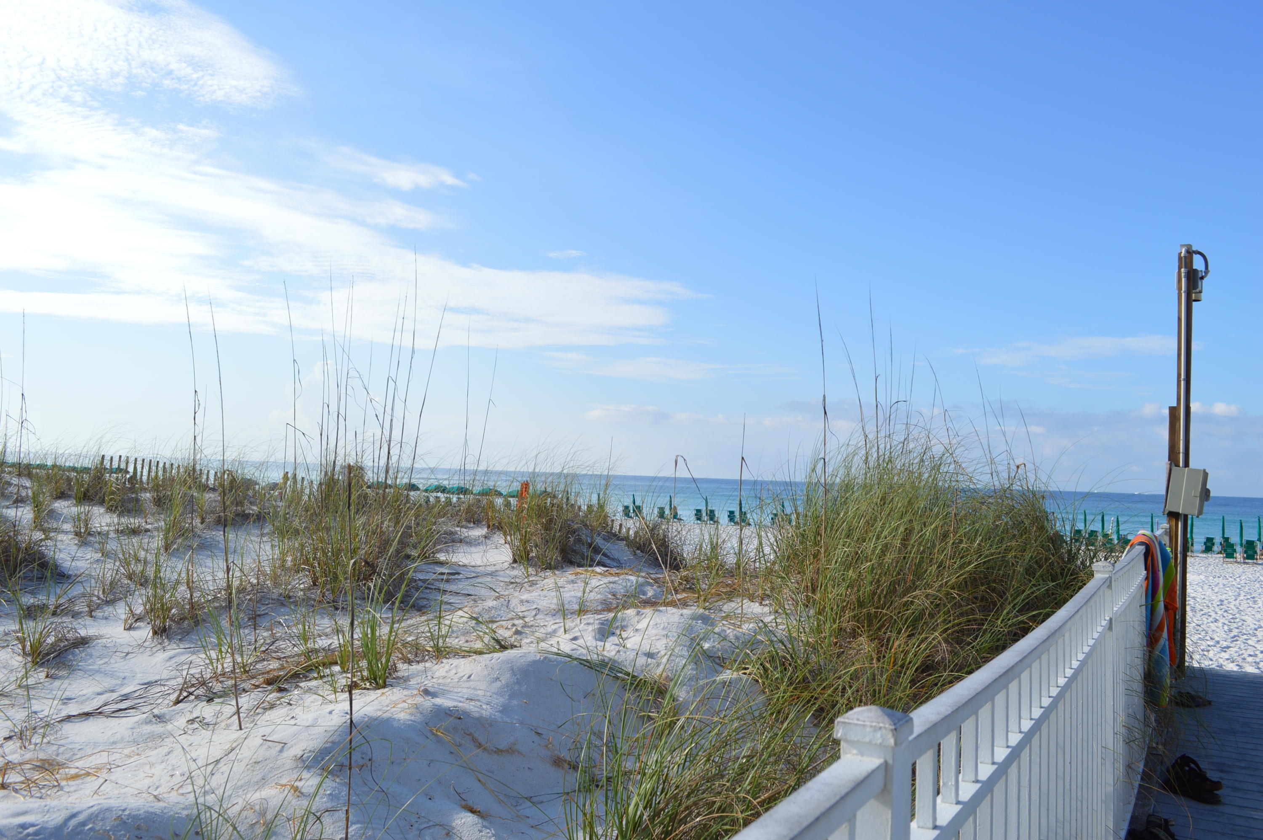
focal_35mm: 27
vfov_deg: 47.8
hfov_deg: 67.4
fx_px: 946
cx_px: 632
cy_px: 420
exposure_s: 1/250
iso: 100
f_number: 8
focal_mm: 18
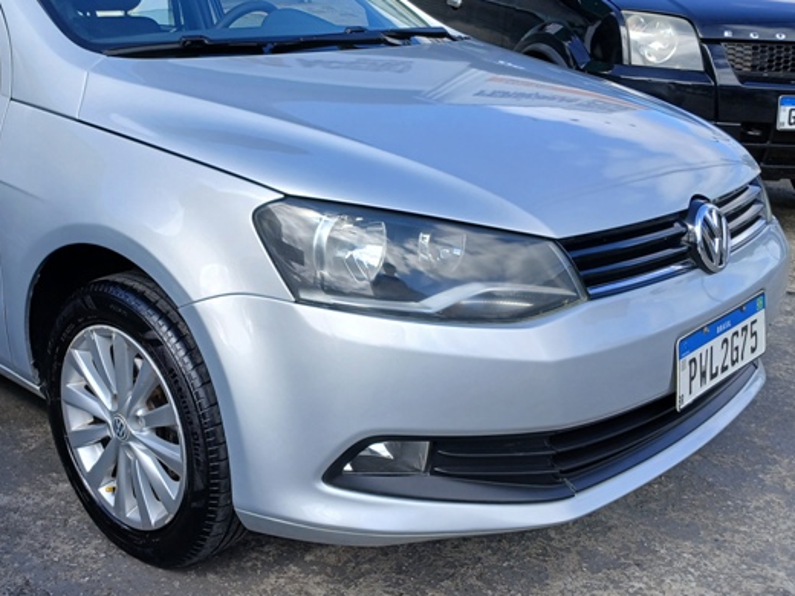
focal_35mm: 40
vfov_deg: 35.9
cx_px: 226
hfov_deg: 45.6
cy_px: 277
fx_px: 919
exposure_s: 1/249
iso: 20
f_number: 1.8
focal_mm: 3.98
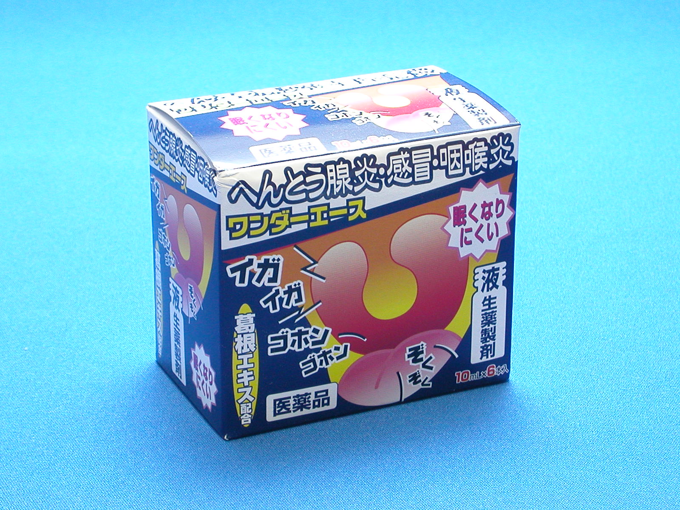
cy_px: 255
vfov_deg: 13.3
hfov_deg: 17.7
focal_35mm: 111
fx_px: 2180
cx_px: 340
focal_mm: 16.8
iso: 252
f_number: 4.8
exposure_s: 1/3.9
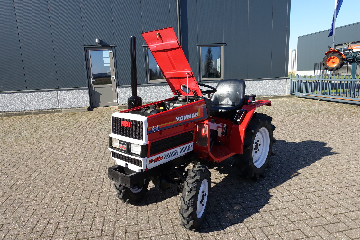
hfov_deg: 73.7
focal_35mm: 24
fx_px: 240
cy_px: 120
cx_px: 180
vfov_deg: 53.1
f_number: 5.6
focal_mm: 8.8
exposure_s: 1/320
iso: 125
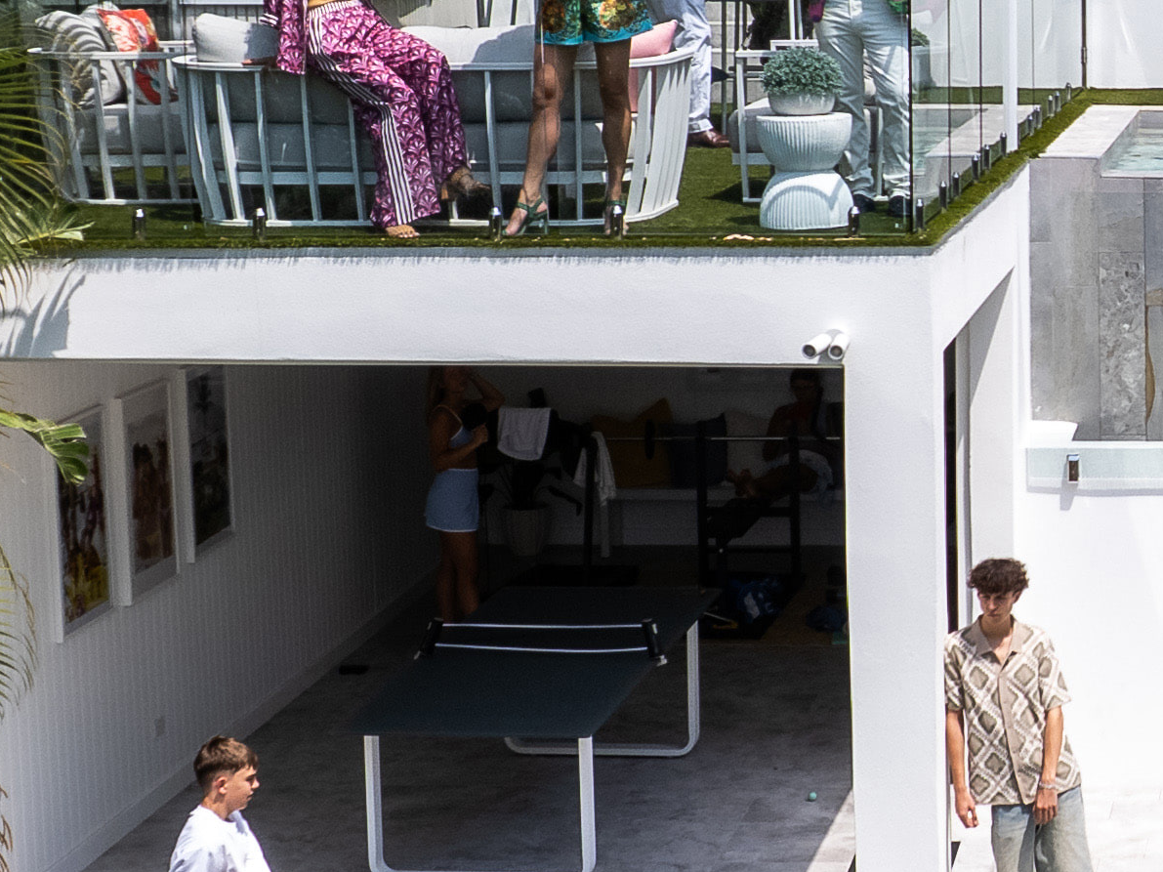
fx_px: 3259
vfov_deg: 15.2
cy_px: 270
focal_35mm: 97
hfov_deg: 19.2
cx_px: 1367
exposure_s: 1/2000
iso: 100
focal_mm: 8.38
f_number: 2.8
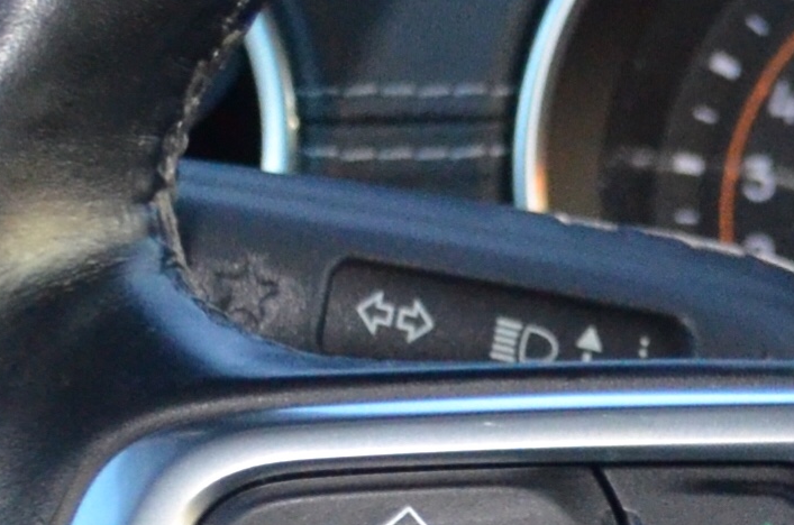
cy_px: 519
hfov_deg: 7.9
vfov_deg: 5.4
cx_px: 1519
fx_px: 5523
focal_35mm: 251
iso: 1800
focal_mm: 24
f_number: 4
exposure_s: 1/60
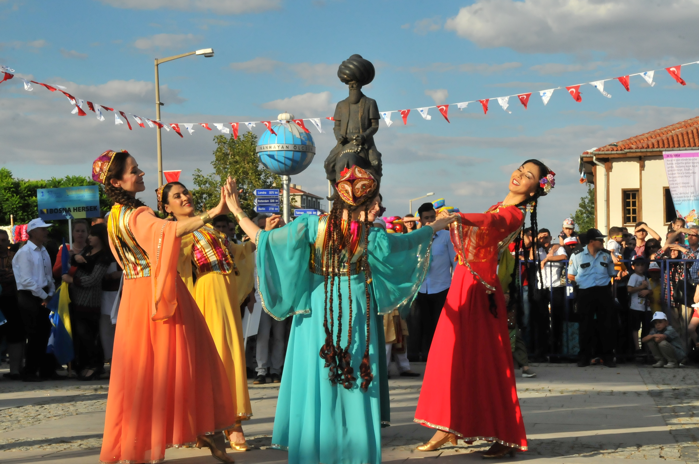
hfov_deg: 28.1
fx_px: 1396
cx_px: 350
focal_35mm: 72
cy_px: 232
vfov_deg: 18.9
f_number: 29
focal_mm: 48
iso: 800
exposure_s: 1/400
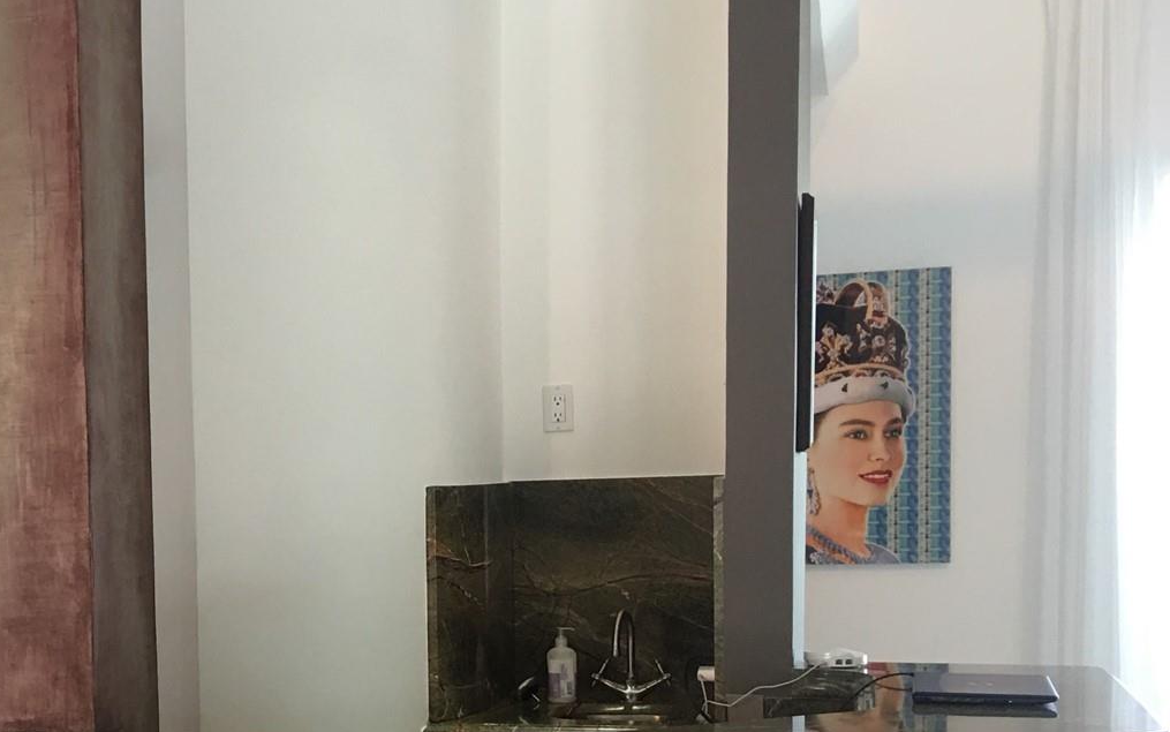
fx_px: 1977
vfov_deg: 20.6
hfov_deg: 31.1
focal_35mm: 62
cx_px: 63
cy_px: 625
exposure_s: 1/15
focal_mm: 4.15
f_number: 2.2
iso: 40
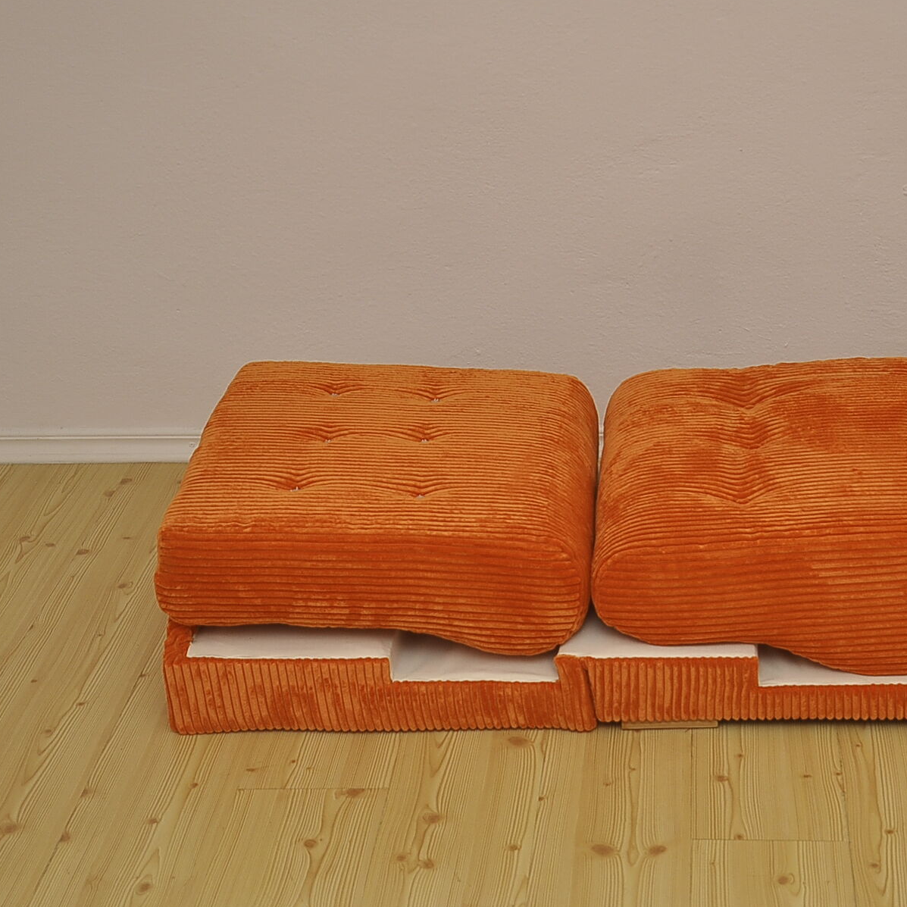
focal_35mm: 73
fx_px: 2164
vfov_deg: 23.6
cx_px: 668
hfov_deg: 23.5
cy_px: 377
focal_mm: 32
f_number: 5
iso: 200
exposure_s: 1/200
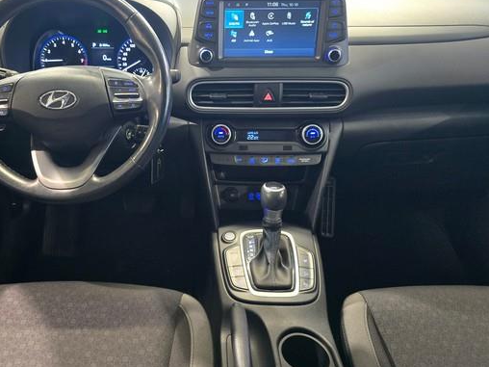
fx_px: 410
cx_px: 183
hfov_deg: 60.8
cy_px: 171
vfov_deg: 48.2
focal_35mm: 29
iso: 1000
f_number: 1.7
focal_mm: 6.3
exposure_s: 1/100
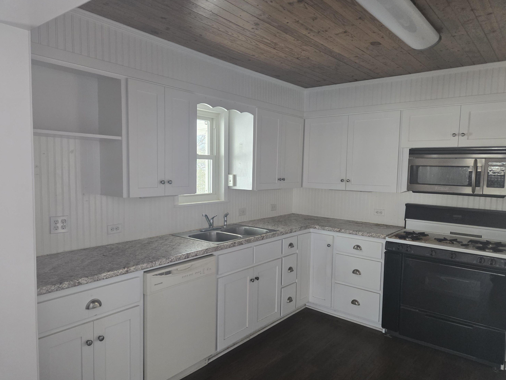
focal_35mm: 24
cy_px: 197
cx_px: 255
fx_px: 351
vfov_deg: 56.8
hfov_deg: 71.6
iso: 400
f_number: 1.8
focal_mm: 5.4
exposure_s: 1/120
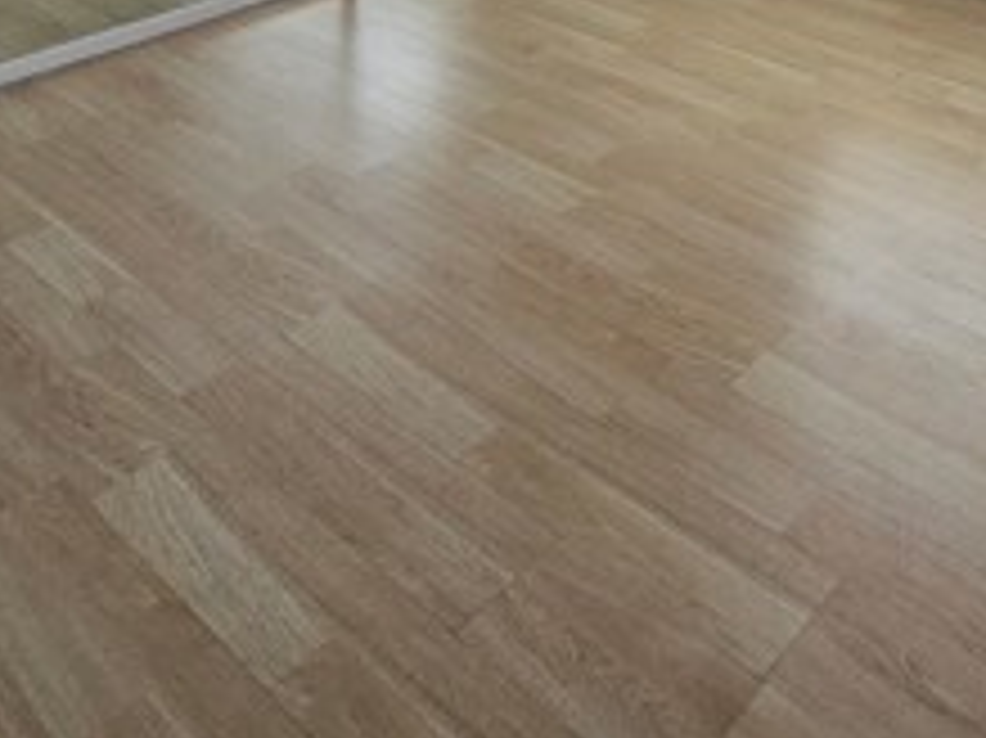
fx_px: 1082
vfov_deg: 27.7
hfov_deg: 45.8
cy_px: -328
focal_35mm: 38
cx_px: 824
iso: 50
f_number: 2.2
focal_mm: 2.2
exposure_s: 1/389
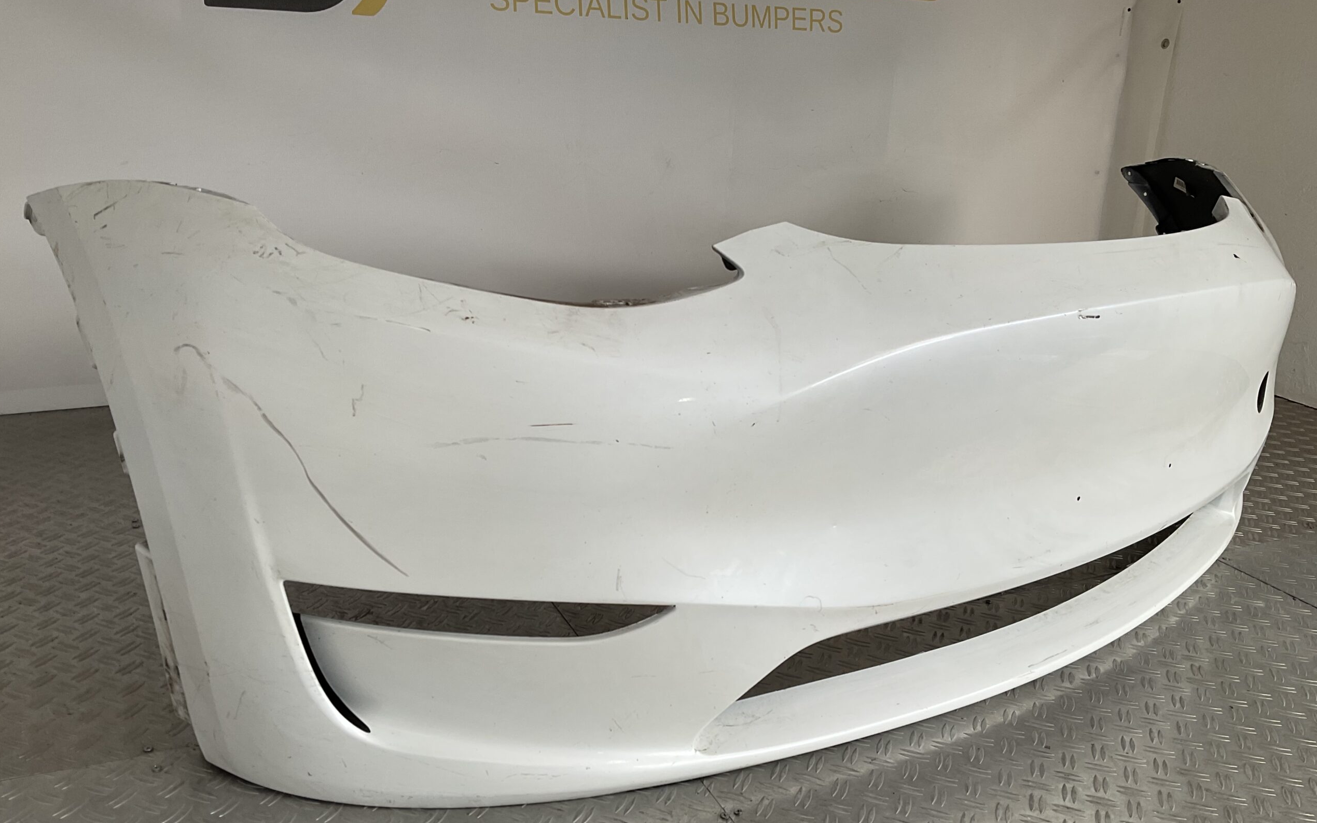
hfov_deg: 61.2
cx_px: 659
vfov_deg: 40.5
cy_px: 484
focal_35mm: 31
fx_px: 1113
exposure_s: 1/100
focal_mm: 3
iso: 25
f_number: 1.8
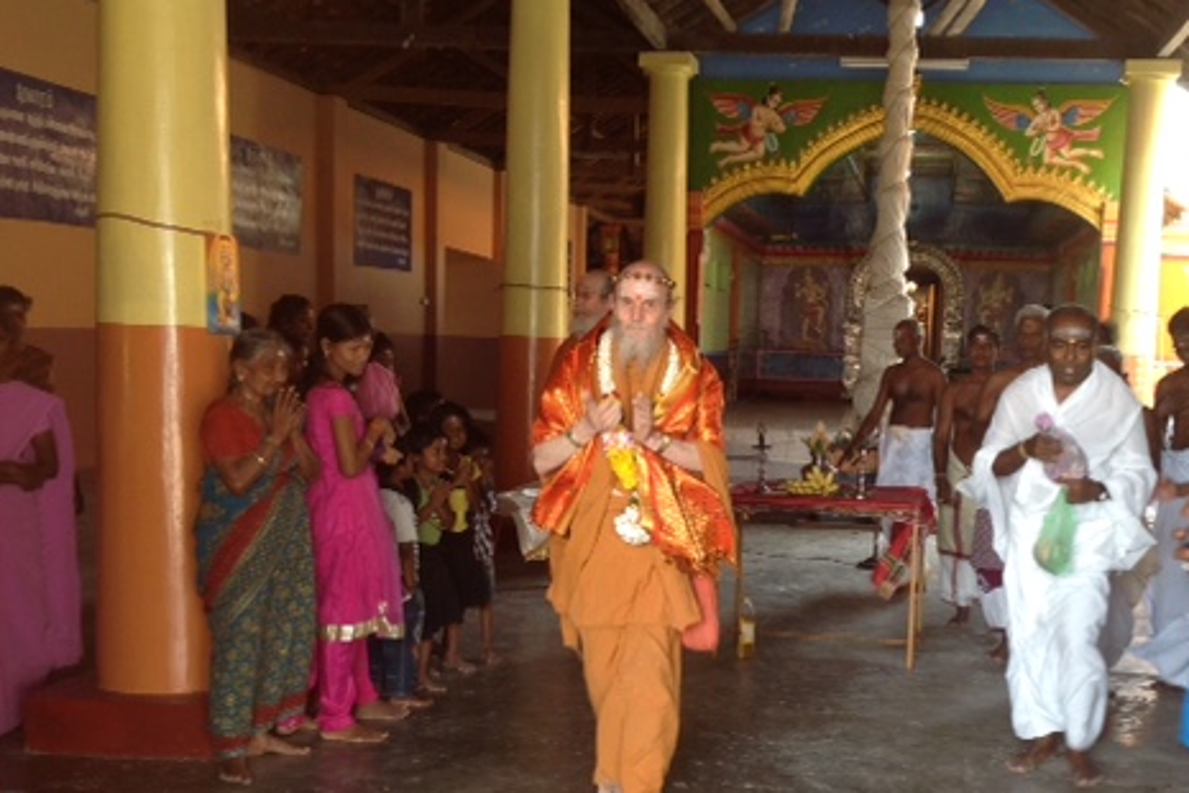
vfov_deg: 26.9
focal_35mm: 50
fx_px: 1651
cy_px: 519
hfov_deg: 39.3
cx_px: 759
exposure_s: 1/40
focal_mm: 4.28
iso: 64
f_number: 2.4
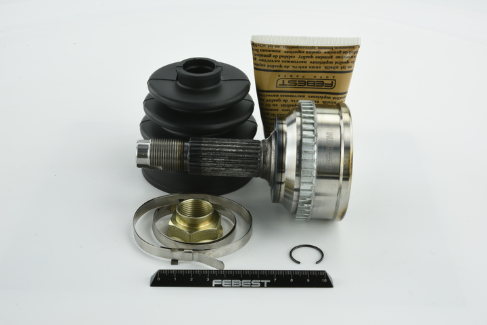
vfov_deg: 22.6
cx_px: 244
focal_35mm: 60
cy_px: 162
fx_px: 812
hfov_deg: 33.4
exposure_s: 1/2.5
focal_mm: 60
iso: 64
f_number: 32
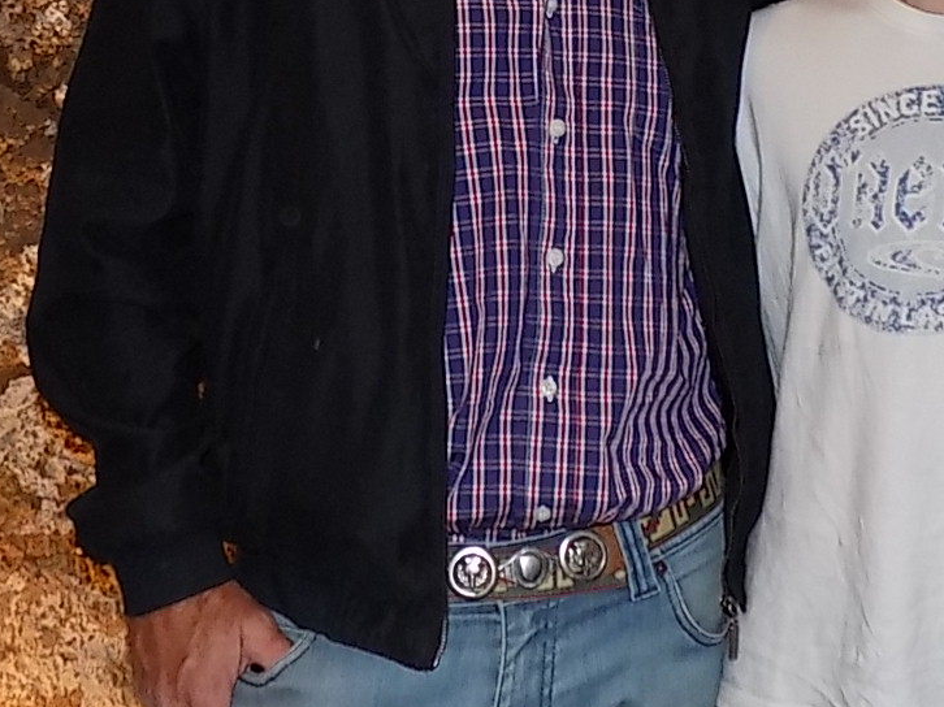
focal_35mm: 72
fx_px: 1963
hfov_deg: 27.0
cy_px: 91
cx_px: 590
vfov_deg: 20.1
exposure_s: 1/30
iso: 200
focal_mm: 4
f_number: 3.1
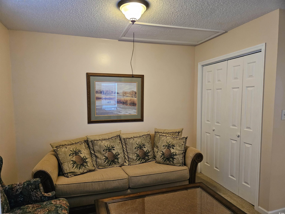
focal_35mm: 23
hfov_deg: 73.9
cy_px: 107
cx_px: 142
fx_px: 189
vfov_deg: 58.9
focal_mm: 5.4
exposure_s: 1/60
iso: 640
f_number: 1.8
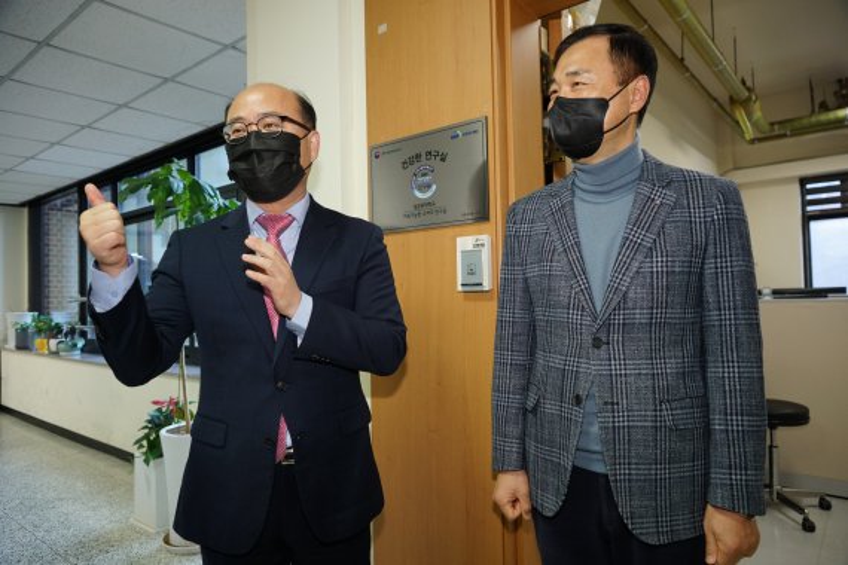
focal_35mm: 24
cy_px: 282
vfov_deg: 53.1
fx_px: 565
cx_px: 424
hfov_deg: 73.7
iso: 1600
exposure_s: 1/125
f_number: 4
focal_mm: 24
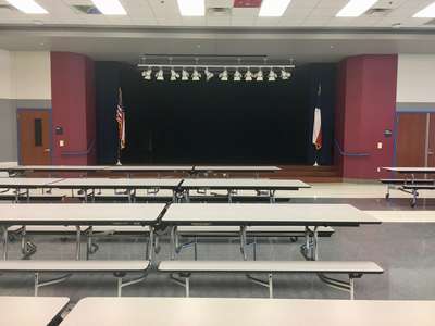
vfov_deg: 48.2
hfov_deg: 61.7
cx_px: 218
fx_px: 364
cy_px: 163
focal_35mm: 29
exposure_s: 1/30
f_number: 2.2
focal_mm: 4.15
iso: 80
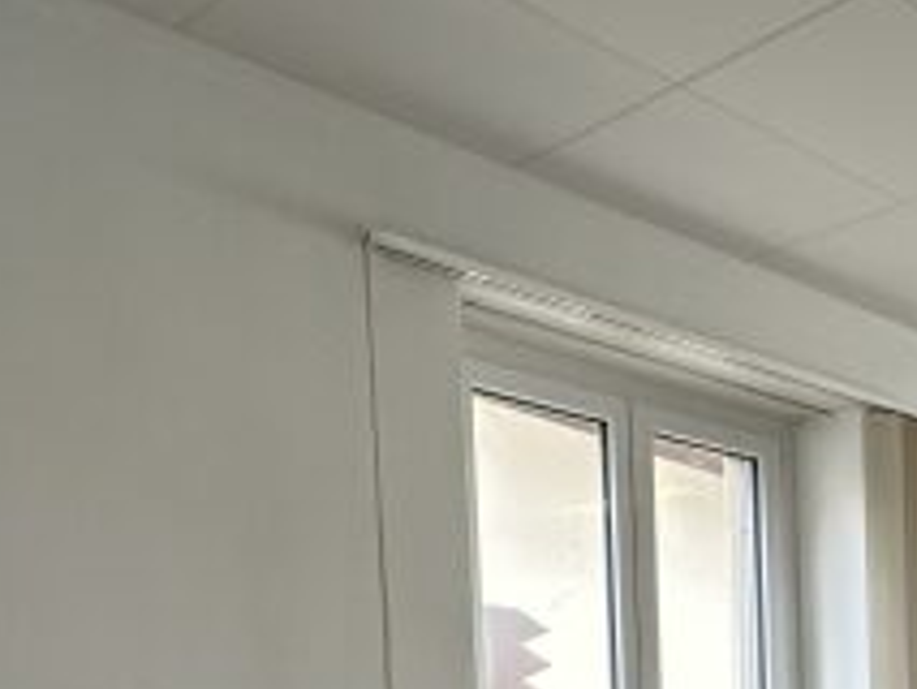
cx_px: 1266
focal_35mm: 46
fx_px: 1219
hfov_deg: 30.1
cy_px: 838
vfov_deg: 27.5
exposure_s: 1/100
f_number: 2.2
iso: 160
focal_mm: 2.22
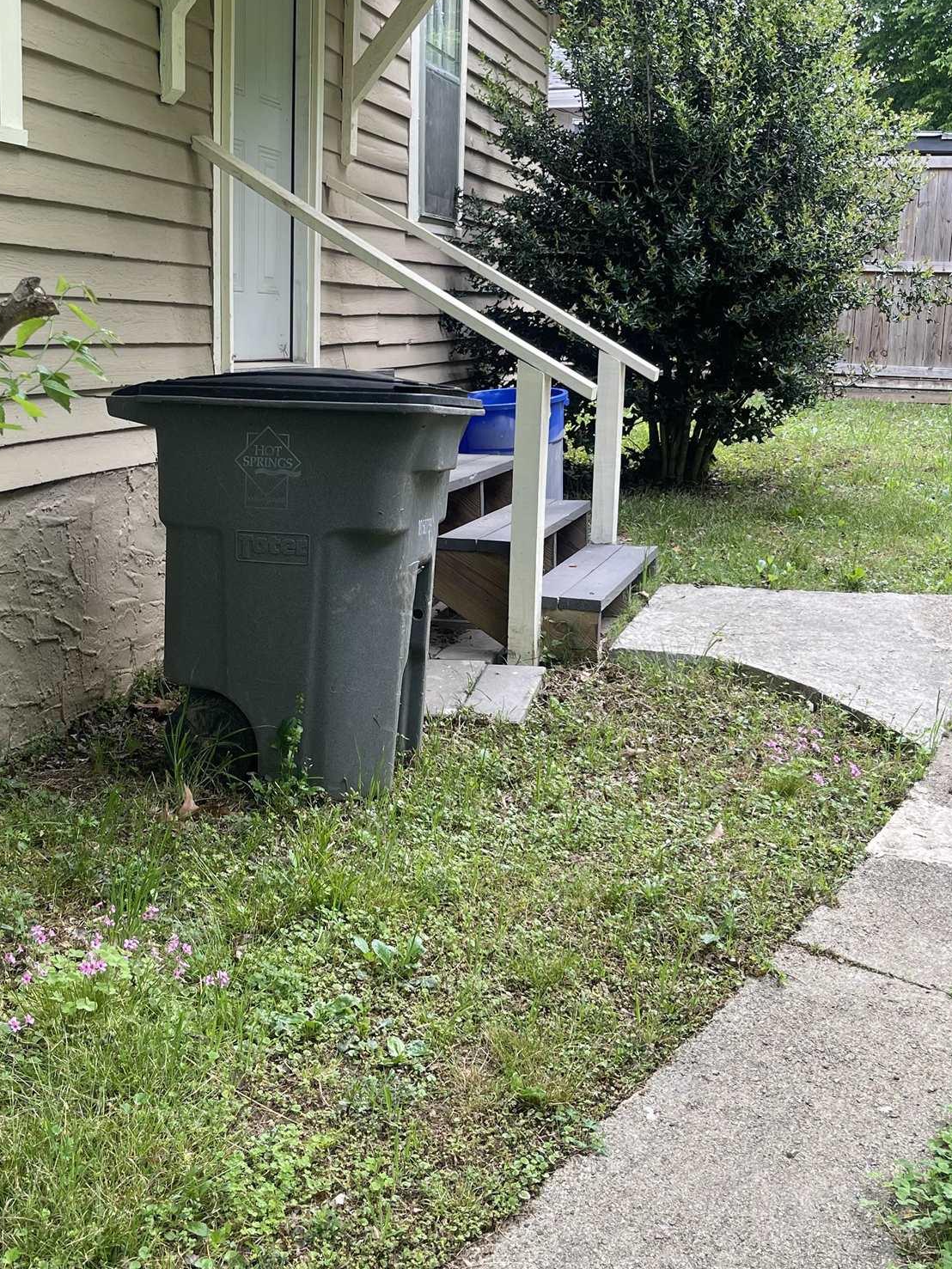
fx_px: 1430
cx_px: 371
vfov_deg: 47.8
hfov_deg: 36.7
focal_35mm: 39
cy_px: 568
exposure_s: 1/320
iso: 32
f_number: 1.6
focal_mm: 5.1
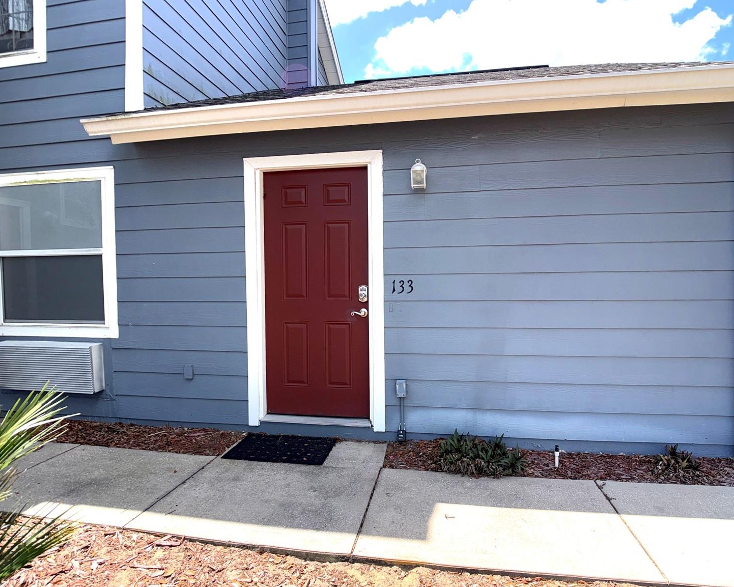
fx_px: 565
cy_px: 290
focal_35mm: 26
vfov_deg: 54.9
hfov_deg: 66.0
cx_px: 376
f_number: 1.78
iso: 80
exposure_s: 1/1901
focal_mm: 6.76
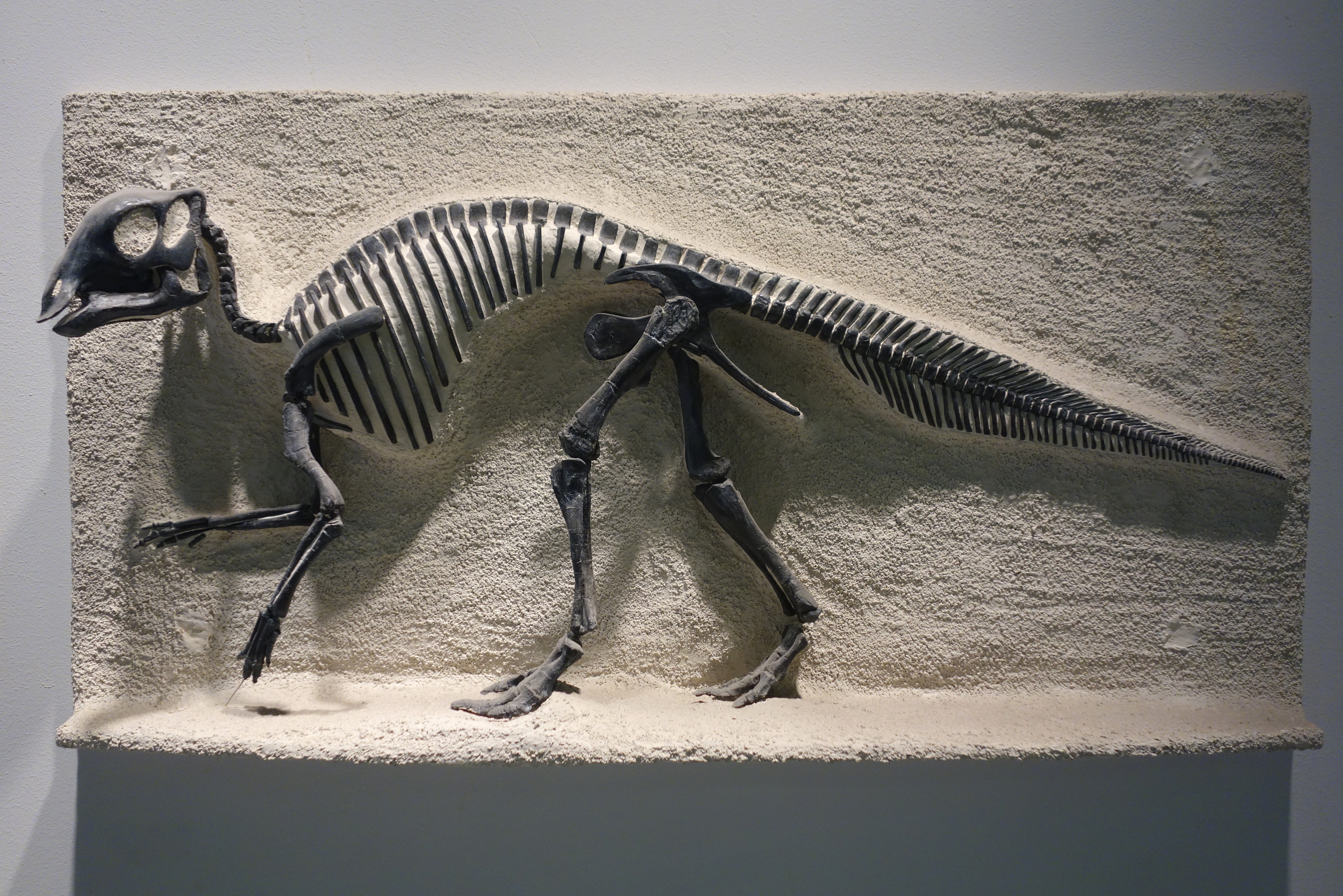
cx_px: 672
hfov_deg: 55.8
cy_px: 448
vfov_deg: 38.9
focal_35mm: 34
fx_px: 1268
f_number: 2.8
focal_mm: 12.78
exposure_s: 1/40
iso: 400
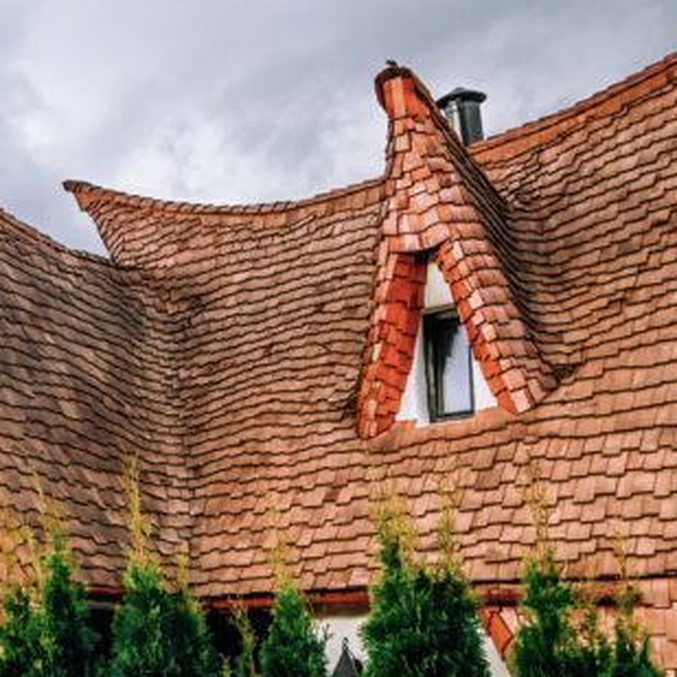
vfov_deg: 22.5
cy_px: 285
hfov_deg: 21.8
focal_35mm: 77
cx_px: 26
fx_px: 1700
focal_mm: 31
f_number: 4.5
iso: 200
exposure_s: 1/250
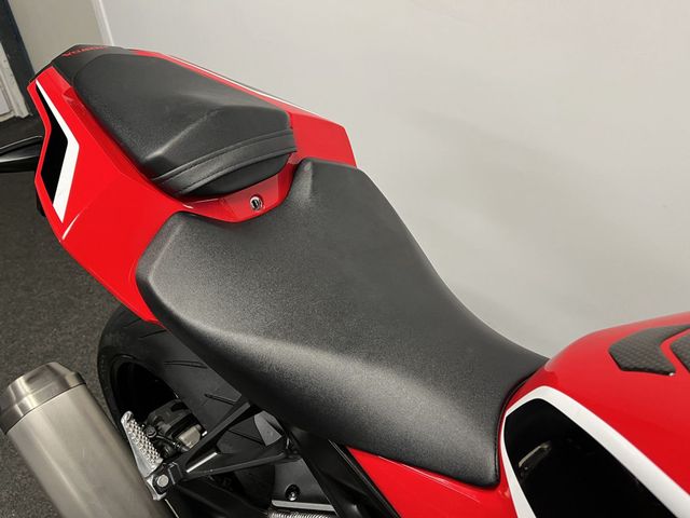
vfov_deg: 53.1
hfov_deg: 67.3
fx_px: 518
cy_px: 259
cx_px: 345
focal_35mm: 26
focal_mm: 5.1
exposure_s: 1/50
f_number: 1.6
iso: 100
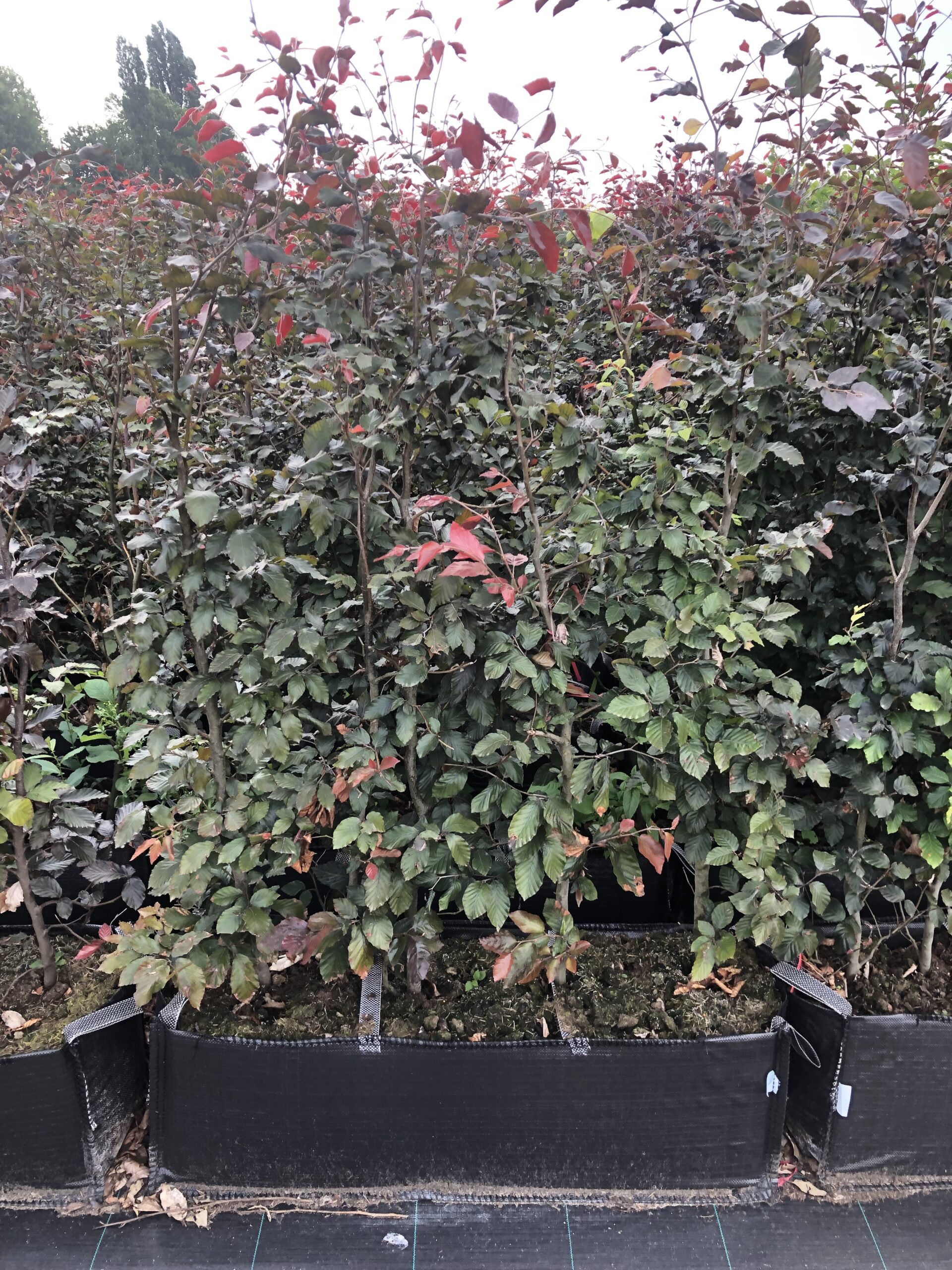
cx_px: 476
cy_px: 635
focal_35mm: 28
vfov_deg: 63.4
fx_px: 1027
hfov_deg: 49.7
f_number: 1.8
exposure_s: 1/120
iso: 40
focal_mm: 4
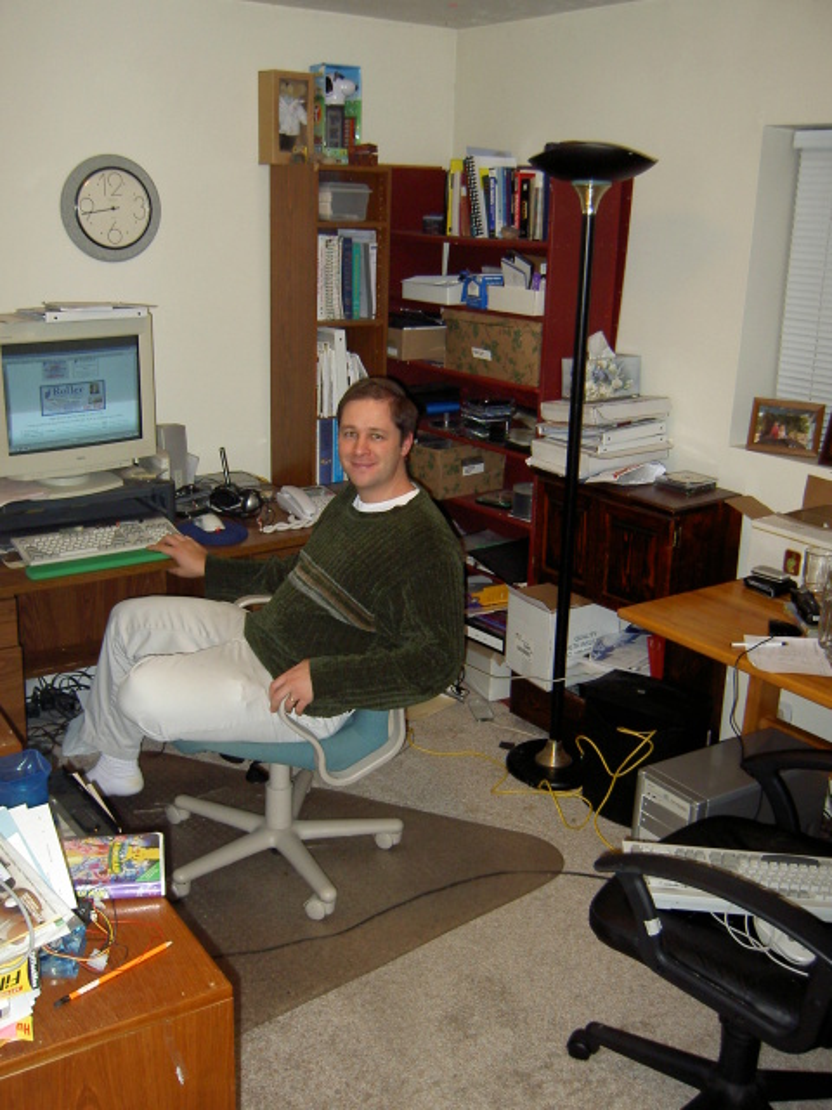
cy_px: 555
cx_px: 416
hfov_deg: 41.8
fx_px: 1090
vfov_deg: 54.0
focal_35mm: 34
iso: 100
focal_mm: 5.6
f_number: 2.8
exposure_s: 1/60
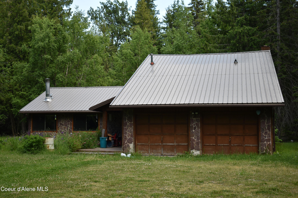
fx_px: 435
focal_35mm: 52
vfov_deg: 25.8
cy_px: 99
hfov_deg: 37.8
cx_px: 149
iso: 100
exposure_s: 1/160
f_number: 4.5
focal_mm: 35
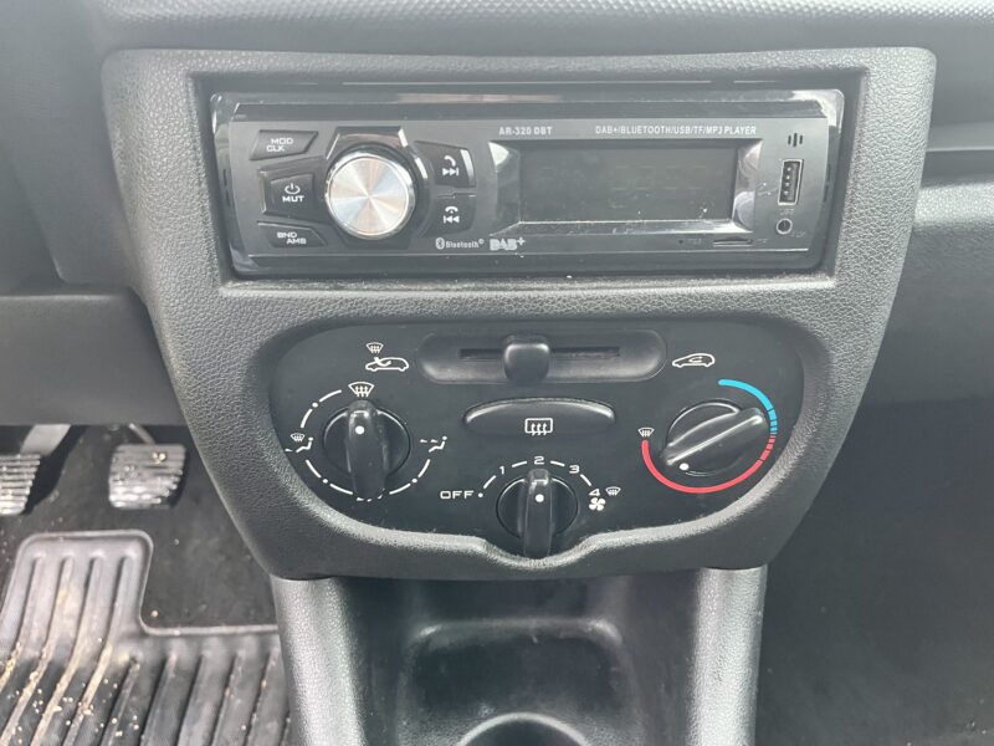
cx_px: 497
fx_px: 747
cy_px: 373
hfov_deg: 67.3
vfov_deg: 53.1
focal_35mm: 26
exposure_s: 1/40
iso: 500
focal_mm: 5.1
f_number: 1.6
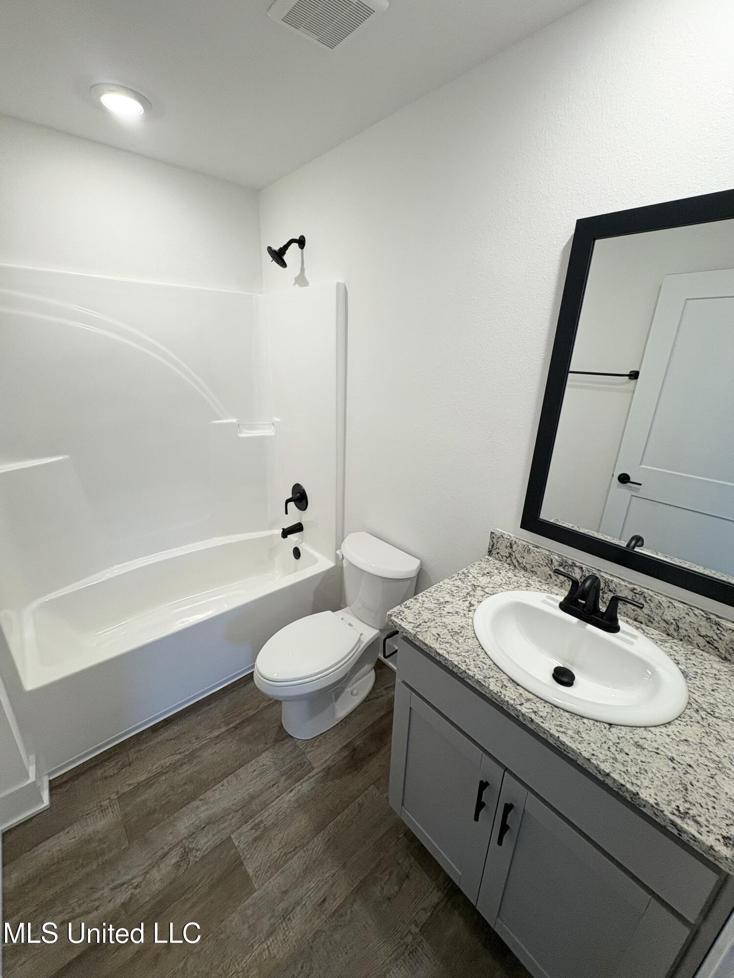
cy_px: 489
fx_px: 396
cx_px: 367
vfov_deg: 102.1
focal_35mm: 14
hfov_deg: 85.7
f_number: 2.2
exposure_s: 1/120
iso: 125
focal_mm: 2.22
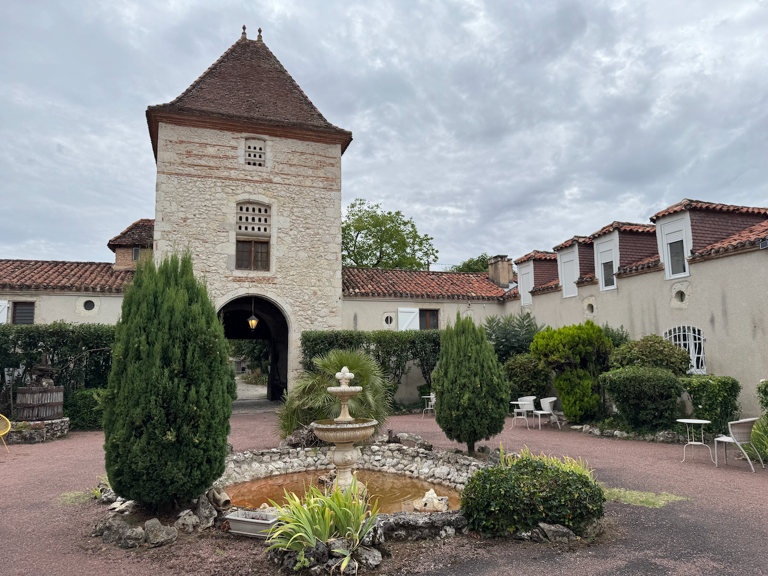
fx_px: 532
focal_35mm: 24
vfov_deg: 56.8
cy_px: 288
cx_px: 384
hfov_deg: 71.6
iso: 80
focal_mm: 6.76
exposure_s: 1/1488
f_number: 1.78
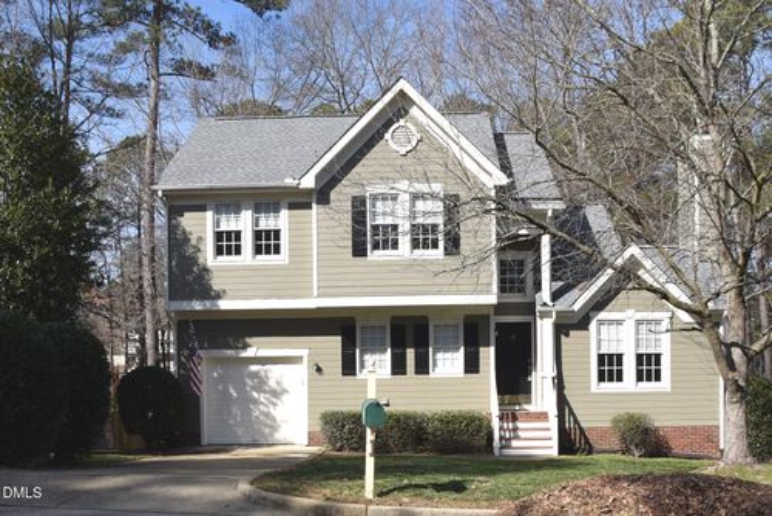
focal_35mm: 26
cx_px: 386
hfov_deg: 70.4
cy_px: 258
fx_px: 547
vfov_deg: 50.5
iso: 100
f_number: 8
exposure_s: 1/200
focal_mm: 17
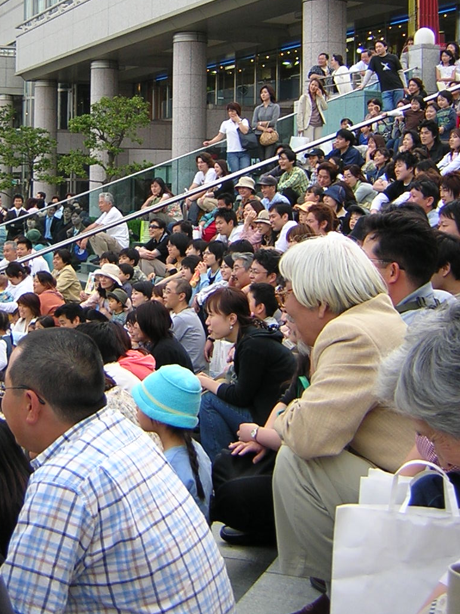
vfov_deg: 33.9
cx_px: 140
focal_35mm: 56
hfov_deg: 25.9
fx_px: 993
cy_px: 183
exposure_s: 1/157
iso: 100
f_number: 2.6
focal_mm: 4.7
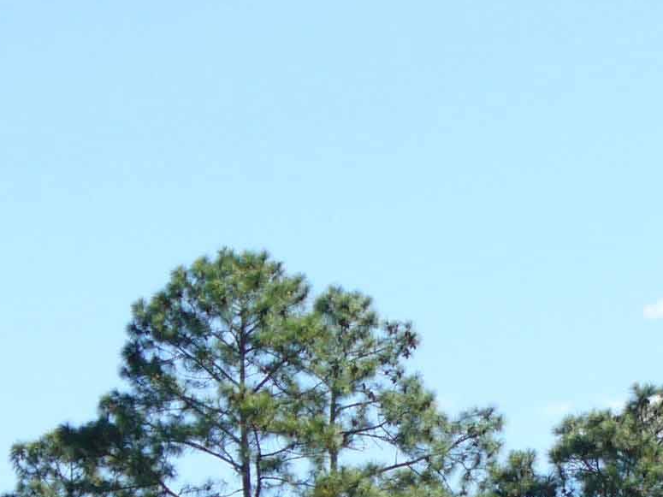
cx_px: 643
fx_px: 4366
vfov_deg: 6.4
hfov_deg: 8.6
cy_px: 777
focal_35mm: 228
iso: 80
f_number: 3.2
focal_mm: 11.4
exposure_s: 1/640
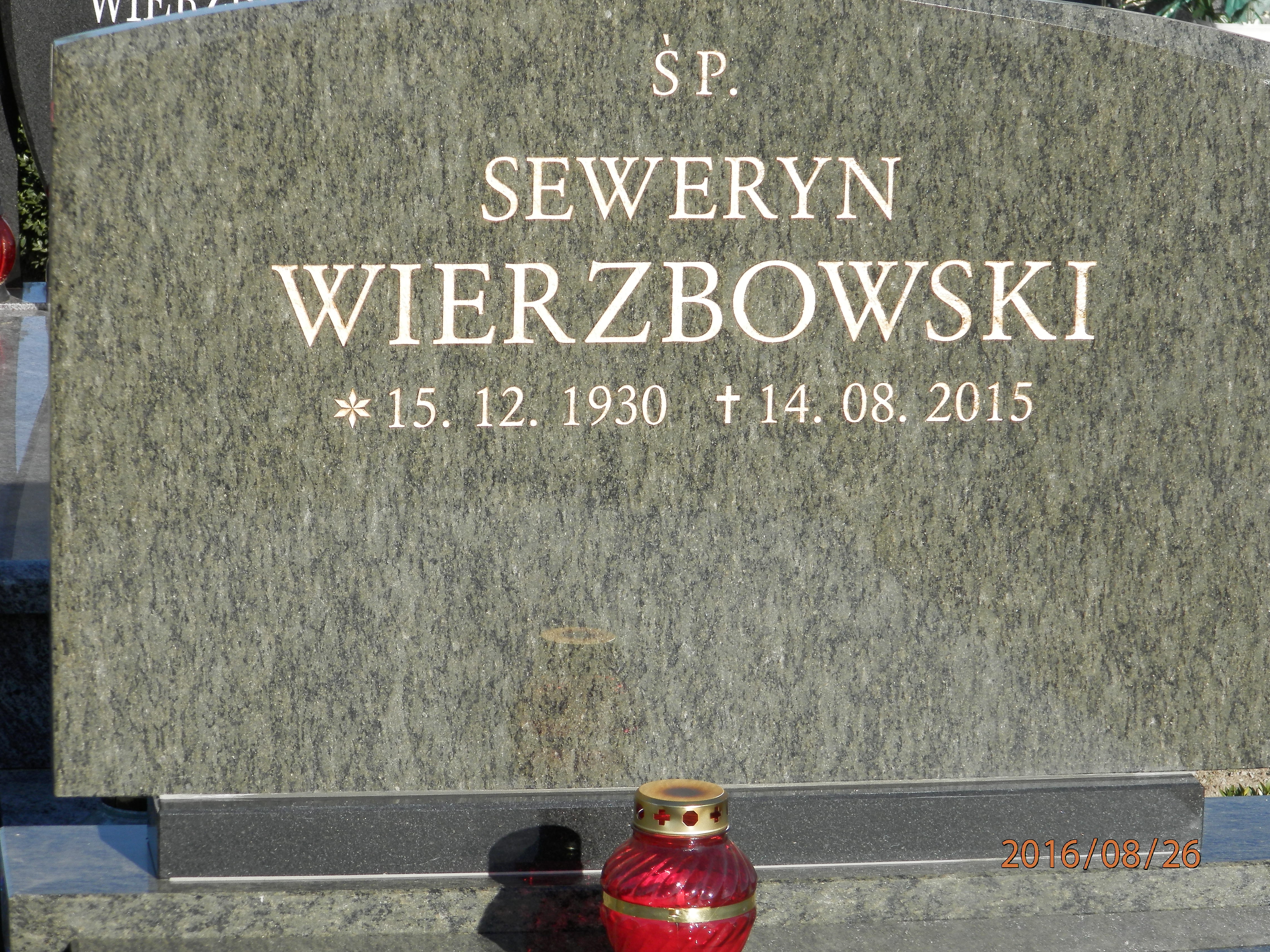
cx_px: 634
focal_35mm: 134
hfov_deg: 14.7
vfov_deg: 11.1
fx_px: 4916
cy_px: 474
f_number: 4.7
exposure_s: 1/400
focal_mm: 23.6
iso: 80
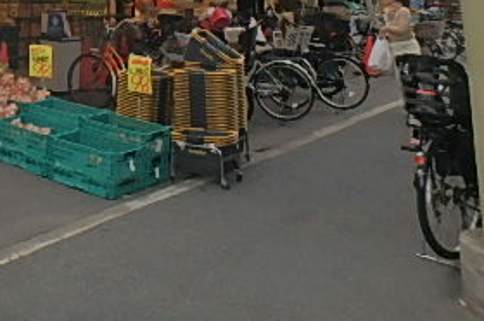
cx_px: -35
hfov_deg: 34.7
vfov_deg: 24.1
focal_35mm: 50
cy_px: -79
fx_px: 671
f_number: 3.5
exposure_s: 1/100
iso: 125
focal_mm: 3.7
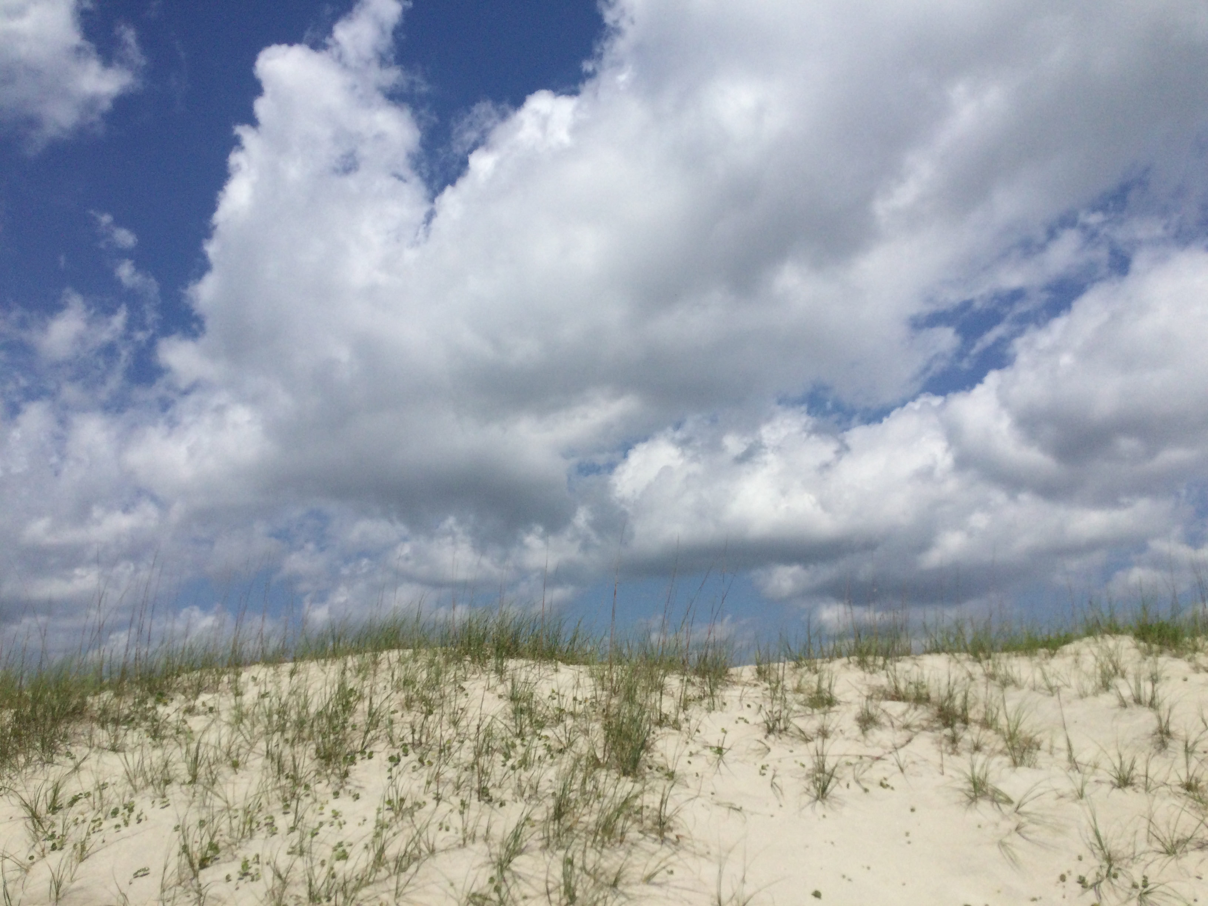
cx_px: 604
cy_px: 453
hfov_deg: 58.4
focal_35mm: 31
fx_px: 1082
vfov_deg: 45.4
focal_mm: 3.3
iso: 25
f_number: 2.4
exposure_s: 1/4292
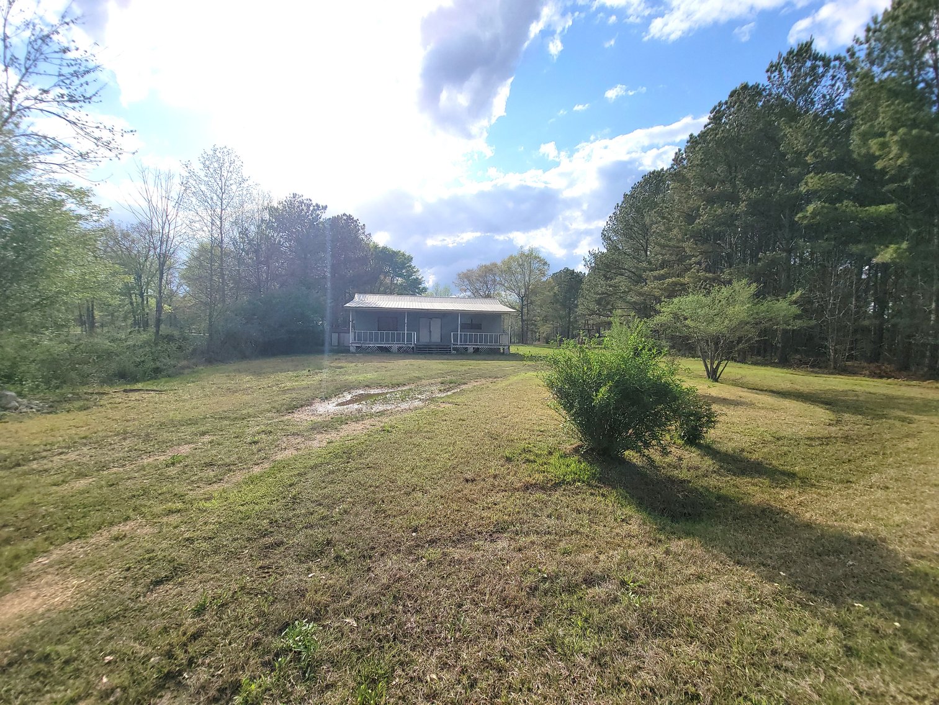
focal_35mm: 13
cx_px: 470
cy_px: 352
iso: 50
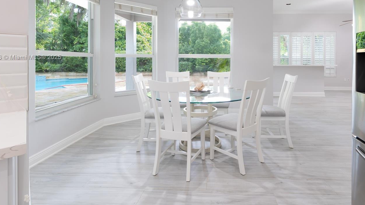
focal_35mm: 20
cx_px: 201
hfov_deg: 86.4
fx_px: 194
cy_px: 58
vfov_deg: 53.9
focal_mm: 10
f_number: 7.1
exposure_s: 1/5
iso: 250
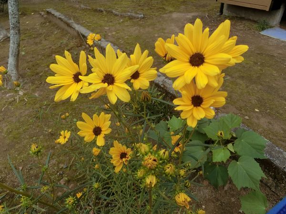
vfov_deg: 54.9
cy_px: 107
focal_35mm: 25
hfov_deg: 69.4
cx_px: 143
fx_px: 207
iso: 200
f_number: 3.5
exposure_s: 1/1000
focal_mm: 4.5
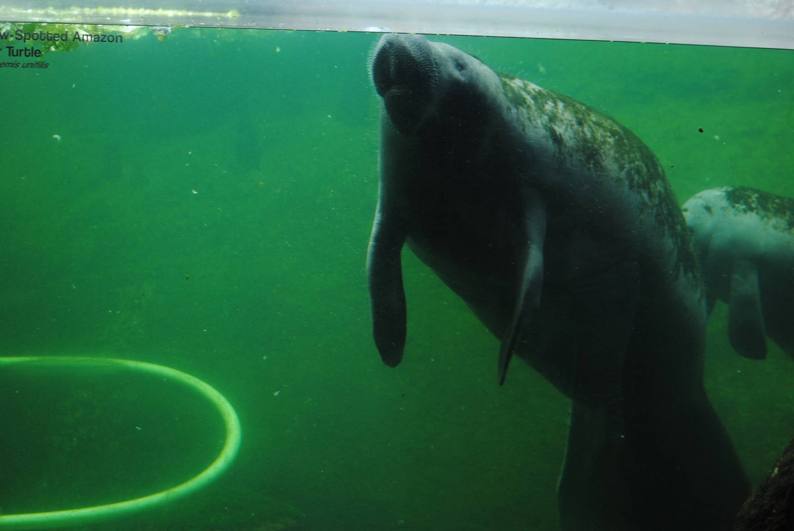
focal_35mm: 82
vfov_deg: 16.6
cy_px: 266
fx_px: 1822
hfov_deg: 24.6
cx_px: 397
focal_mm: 55
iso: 200
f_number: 4.5
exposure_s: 1/60
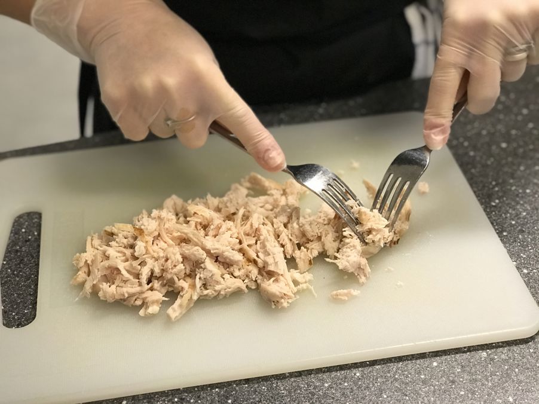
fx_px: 887
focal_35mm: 57
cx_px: 270
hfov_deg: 33.8
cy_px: 202
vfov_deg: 25.6
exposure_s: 1/50
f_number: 2.8
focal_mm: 6.6
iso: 160
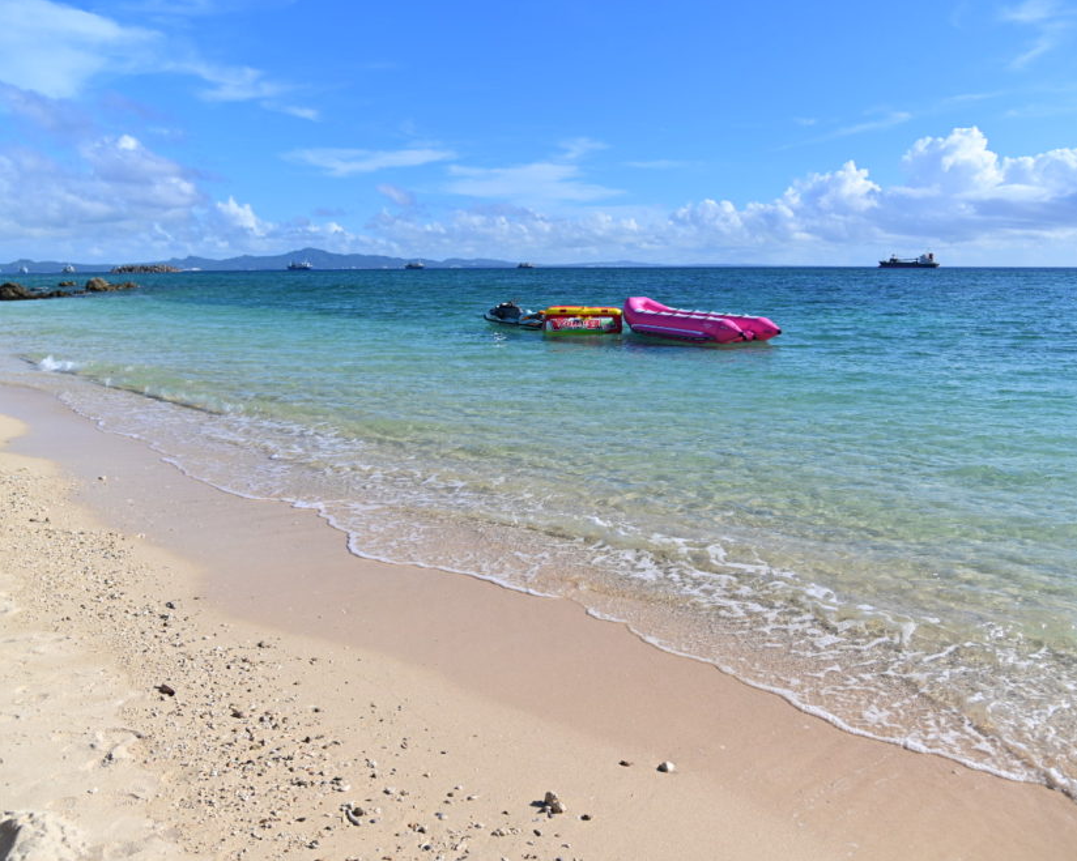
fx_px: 892
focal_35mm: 28
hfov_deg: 62.2
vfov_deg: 51.5
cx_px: 563
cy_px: 420
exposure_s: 1/1600
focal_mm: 24
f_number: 4
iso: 100
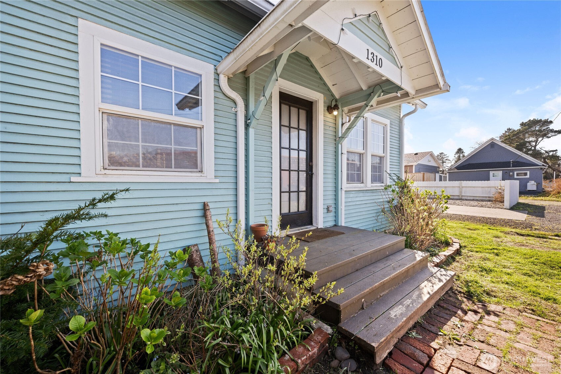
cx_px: 280
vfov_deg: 81.2
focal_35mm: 14
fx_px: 218
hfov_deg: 104.3
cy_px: 187
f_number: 9
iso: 400
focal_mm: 14
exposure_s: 1/60
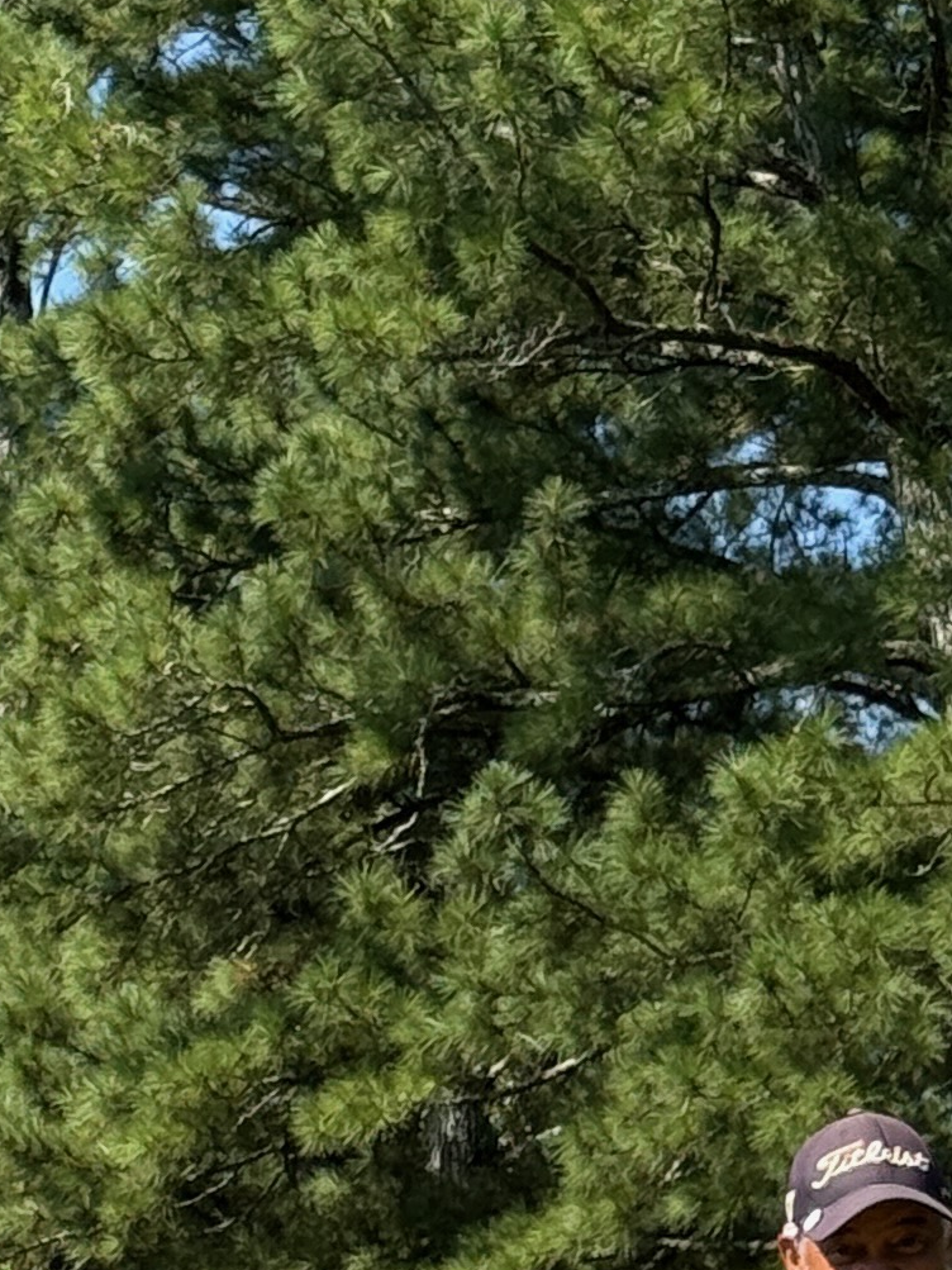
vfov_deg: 10.1
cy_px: 1531
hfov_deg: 7.7
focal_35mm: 193
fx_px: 7079
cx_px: 177
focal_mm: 6.76
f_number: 1.78
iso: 80
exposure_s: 1/2033
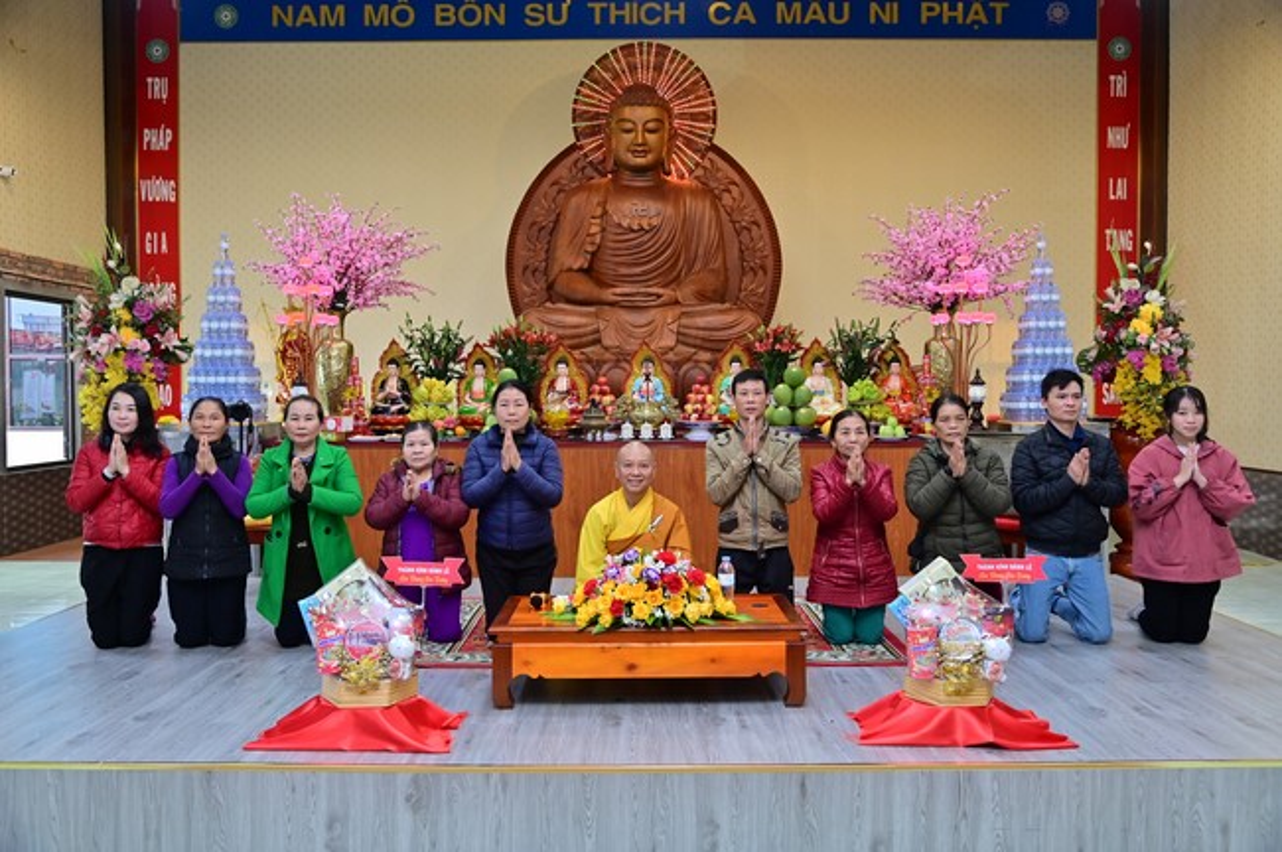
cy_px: 426
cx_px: 641
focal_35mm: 31
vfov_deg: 42.2
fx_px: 1103
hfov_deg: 60.3
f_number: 5.6
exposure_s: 1/100
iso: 1600
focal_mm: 31
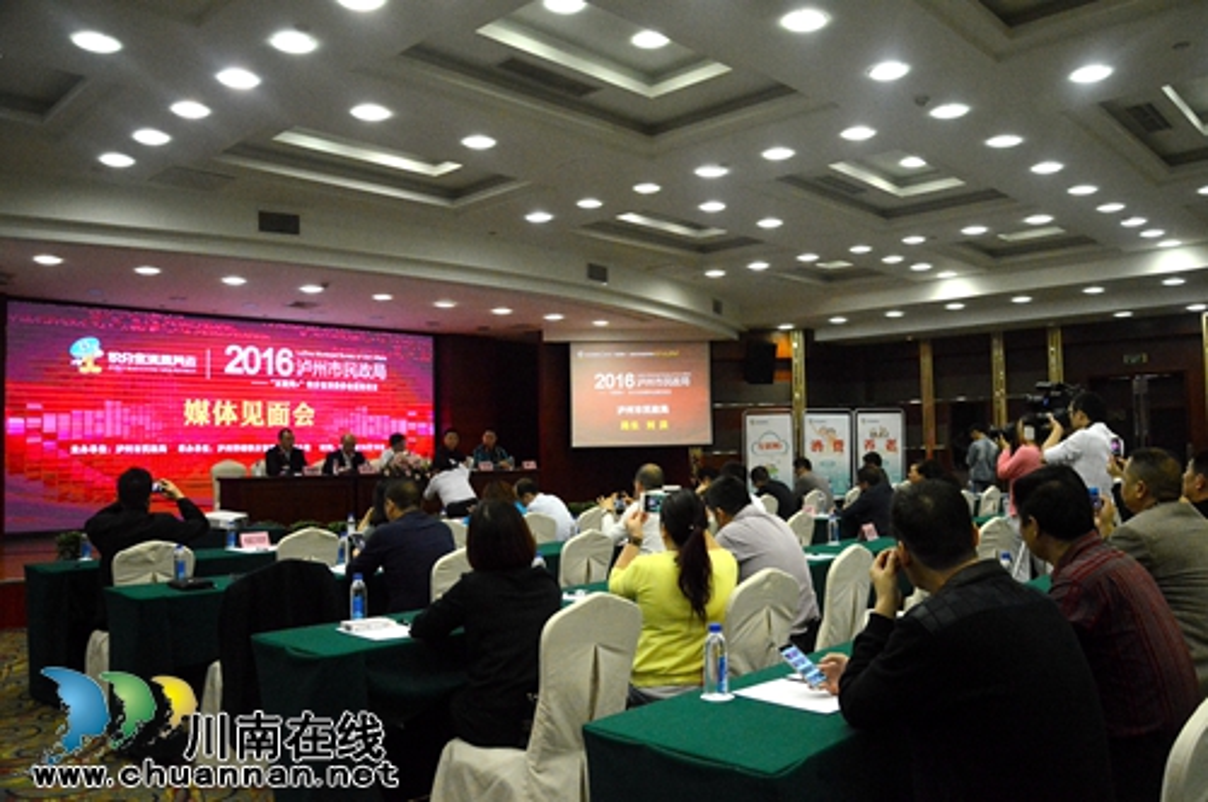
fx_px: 905
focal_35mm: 27
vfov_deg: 47.8
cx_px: 604
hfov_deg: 67.4
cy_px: 401
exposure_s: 1/200
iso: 3200
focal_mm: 18
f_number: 3.5
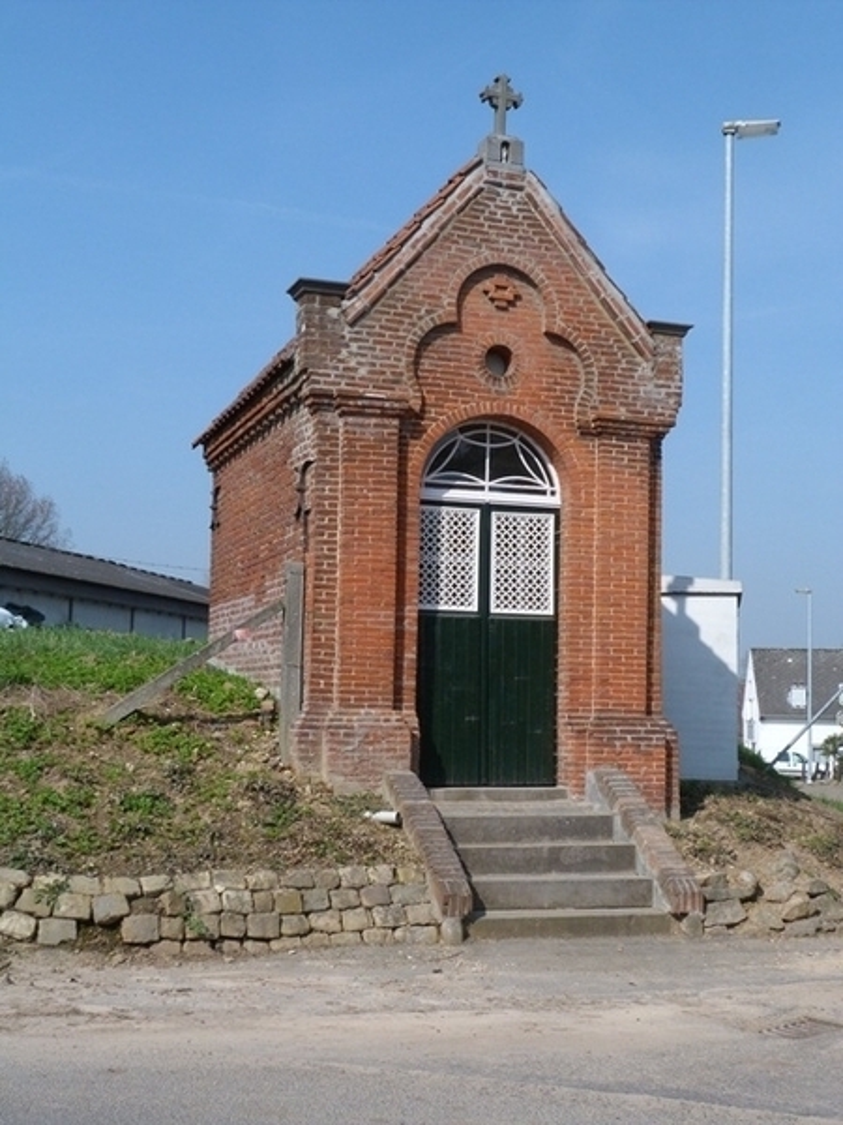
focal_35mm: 40
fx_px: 1299
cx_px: 422
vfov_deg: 46.8
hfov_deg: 36.0
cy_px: 562
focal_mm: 7.3
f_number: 5.6
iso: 80
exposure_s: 1/320
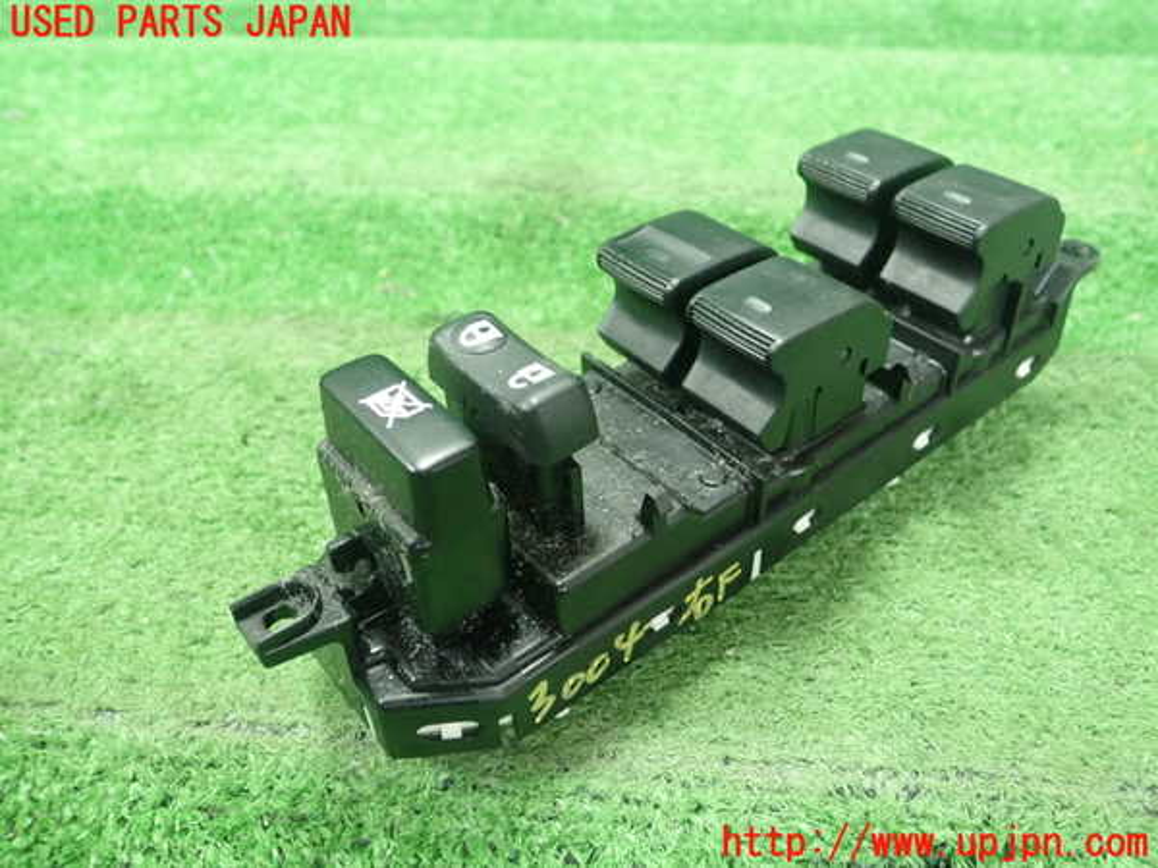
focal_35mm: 30
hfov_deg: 60.0
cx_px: 579
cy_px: 434
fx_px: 1004
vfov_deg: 46.8
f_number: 2.3
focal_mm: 5.5
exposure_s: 1/125
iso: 800
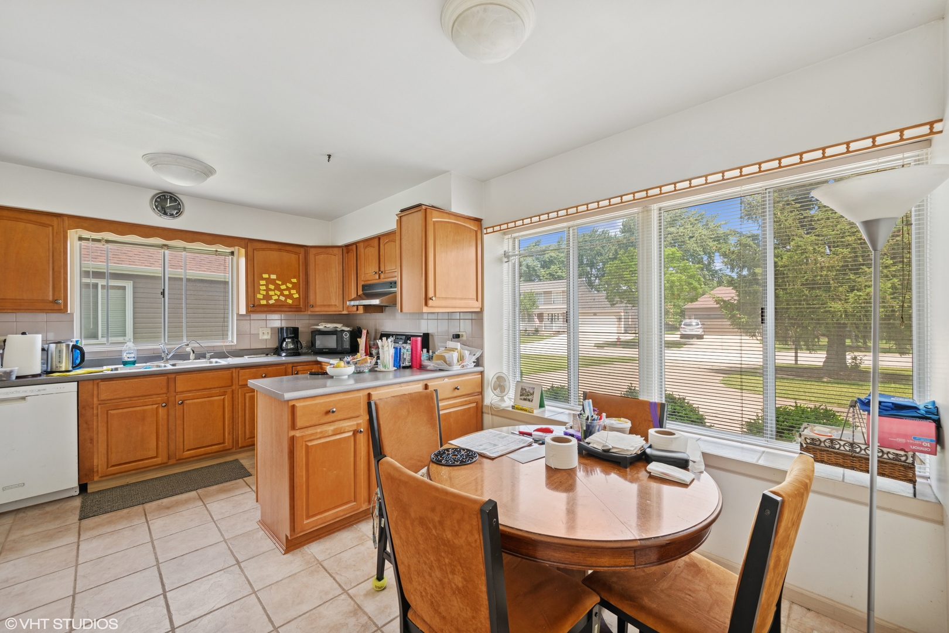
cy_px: 316
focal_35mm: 14
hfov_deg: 104.3
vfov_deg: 81.2
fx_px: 369
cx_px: 474
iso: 200
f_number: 9
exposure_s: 1/30
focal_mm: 14
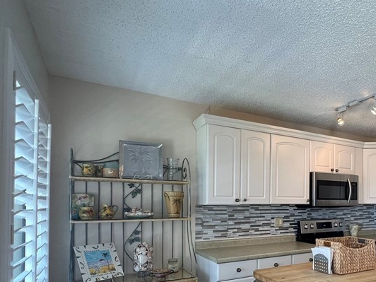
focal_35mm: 25
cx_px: 302
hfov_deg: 63.2
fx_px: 272
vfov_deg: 53.2
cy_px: 199
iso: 250
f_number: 1.8
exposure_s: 1/120
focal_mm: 1.57
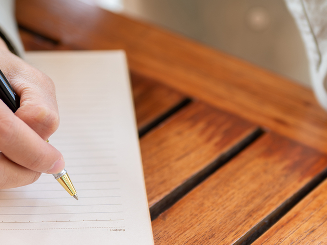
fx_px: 1379
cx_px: 114
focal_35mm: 146
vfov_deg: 10.2
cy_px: 97
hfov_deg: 13.5
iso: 250
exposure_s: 1/500
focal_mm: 50
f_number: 2
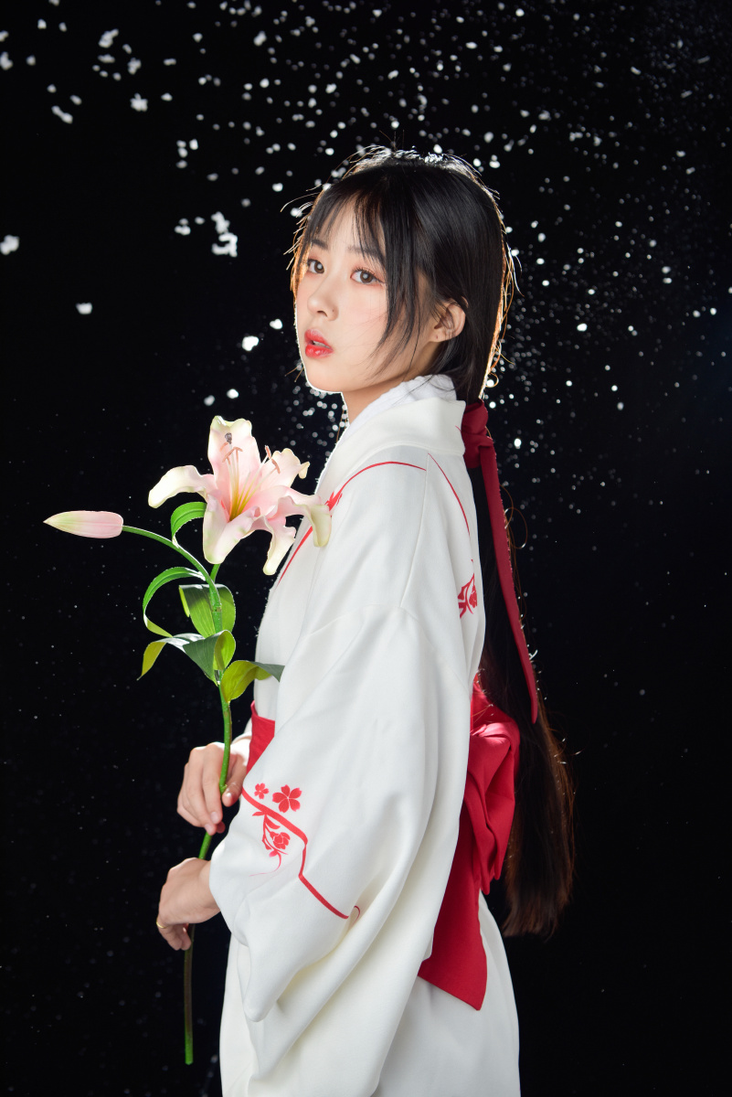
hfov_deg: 28.1
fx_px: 1463
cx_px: 366
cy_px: 548
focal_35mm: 48
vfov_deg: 41.1
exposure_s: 1/125
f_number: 4.5
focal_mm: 48
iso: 64
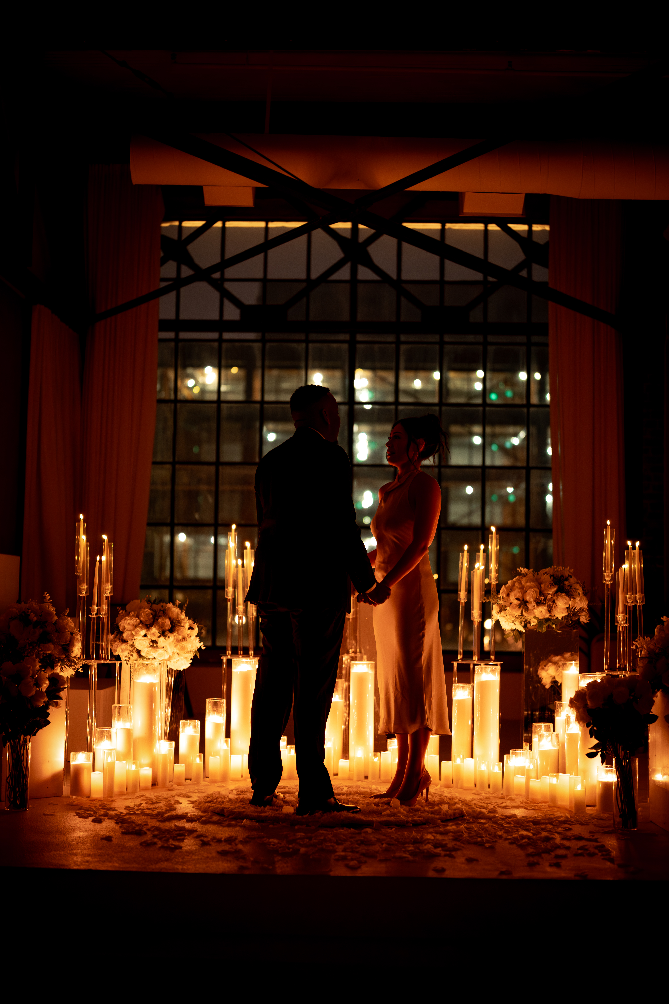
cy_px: 502
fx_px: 1394
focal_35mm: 50
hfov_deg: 27.0
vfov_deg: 39.6
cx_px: 334
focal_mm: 50
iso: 2000
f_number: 1.4
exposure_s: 1/160
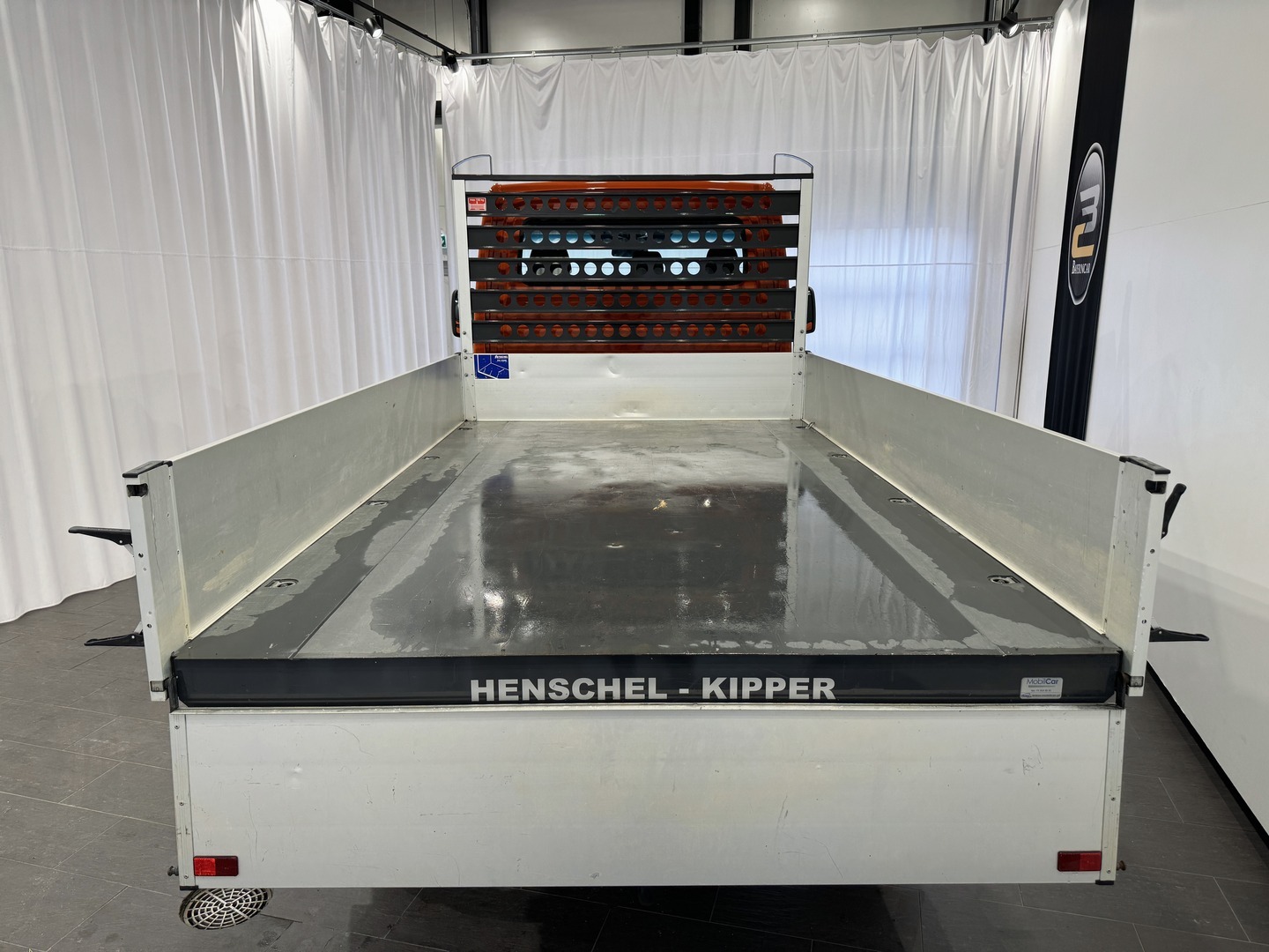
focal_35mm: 24
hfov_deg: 71.6
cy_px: 476
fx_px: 880
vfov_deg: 56.8
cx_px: 634
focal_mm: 6.76
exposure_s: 1/100
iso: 64
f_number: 1.78
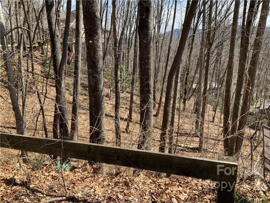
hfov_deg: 61.7
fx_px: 226
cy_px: 102
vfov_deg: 48.2
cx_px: 135
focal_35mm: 29
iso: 16
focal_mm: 3
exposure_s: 1/606
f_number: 1.8
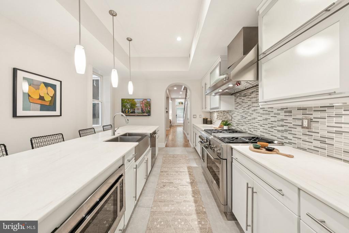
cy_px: 116
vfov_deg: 90.1
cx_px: 174
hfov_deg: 112.6
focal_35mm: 12
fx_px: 116
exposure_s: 1/25
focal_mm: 12
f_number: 7.1
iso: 640
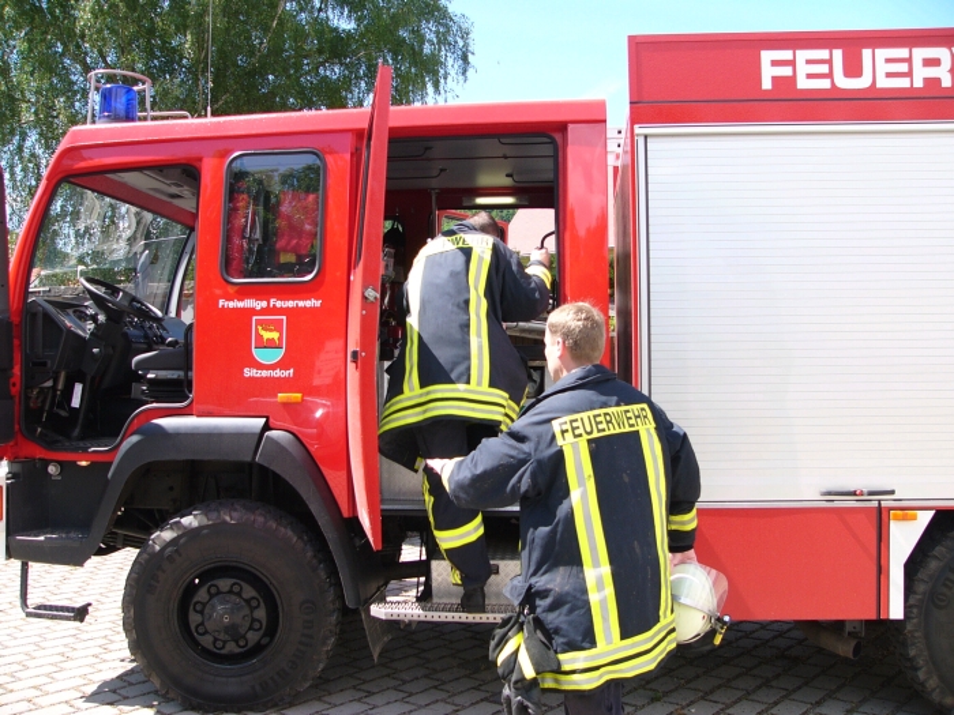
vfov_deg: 39.7
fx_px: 992
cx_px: 477
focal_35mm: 36
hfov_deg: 51.4
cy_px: 358
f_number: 2.8
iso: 50
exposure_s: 1/250
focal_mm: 6
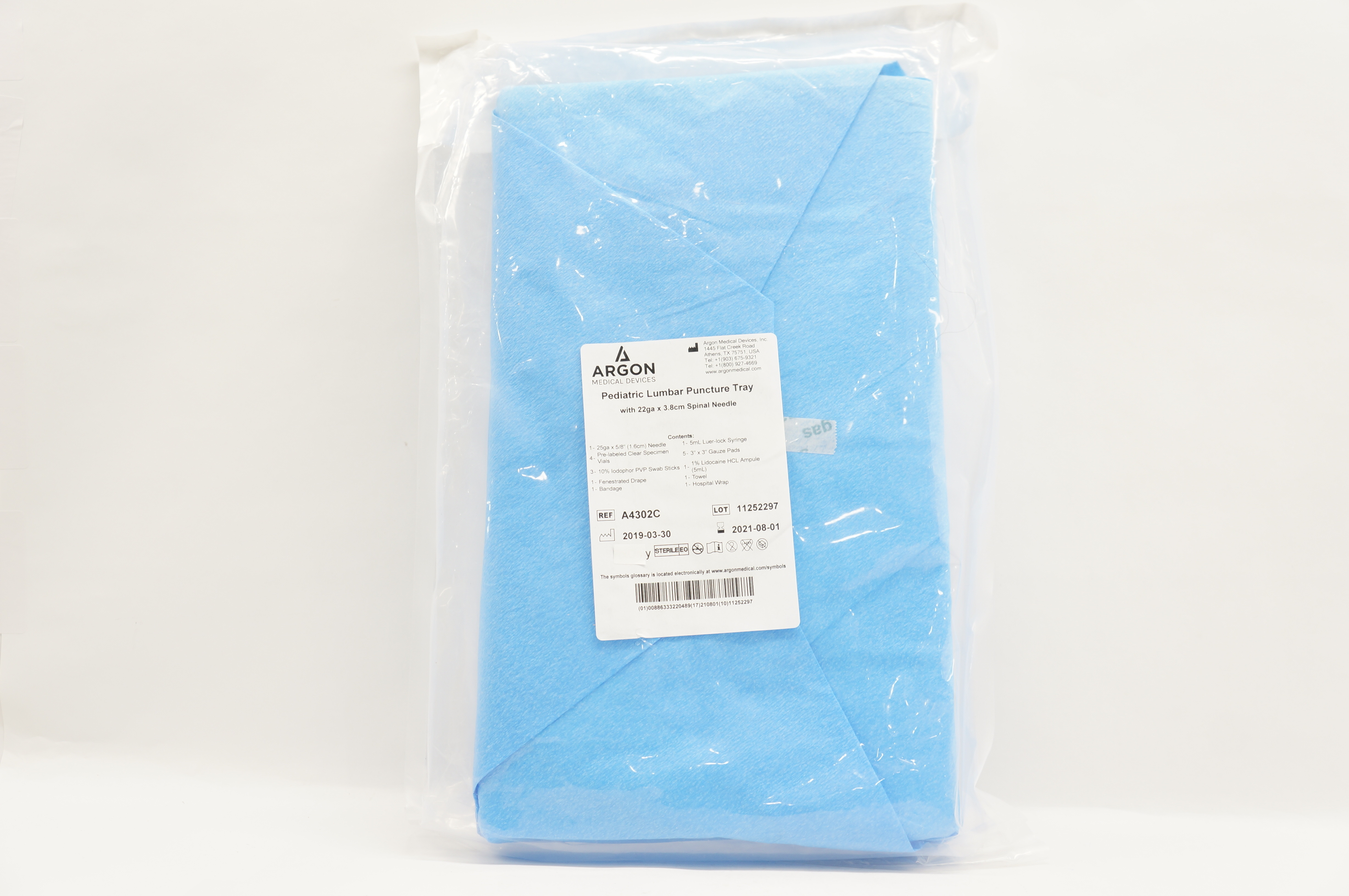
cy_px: 448
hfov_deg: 53.2
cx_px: 674
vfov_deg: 36.8
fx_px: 1348
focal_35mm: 36
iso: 200
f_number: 5
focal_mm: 24
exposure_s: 1/40
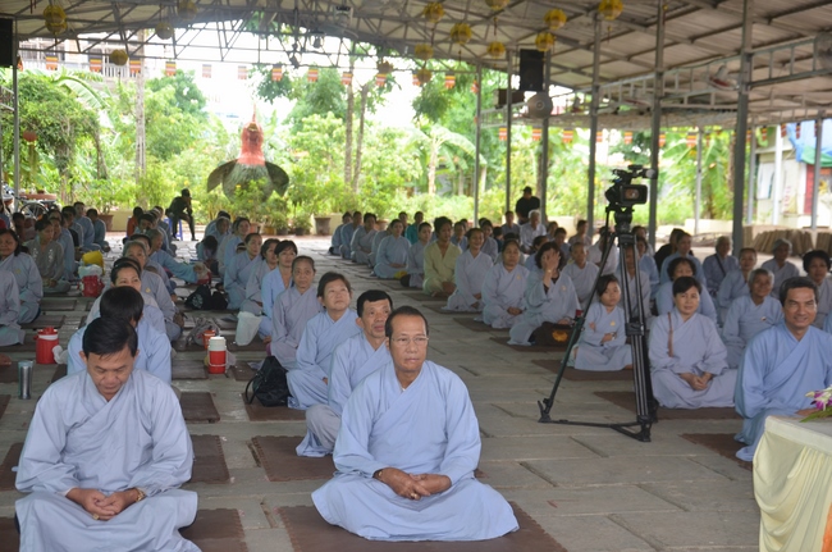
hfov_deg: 33.5
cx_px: 416
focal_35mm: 60
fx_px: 1384
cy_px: 276
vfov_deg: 22.5
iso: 400
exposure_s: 1/80
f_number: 4.5
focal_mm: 40
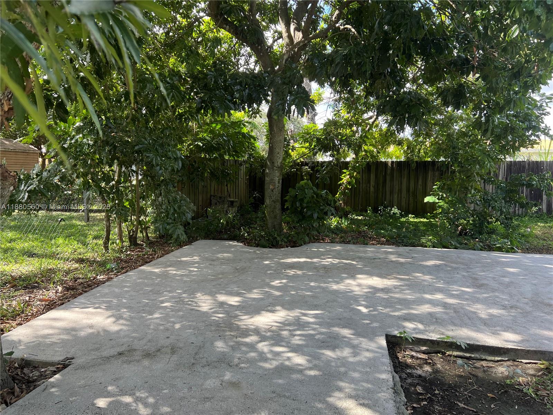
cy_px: 208
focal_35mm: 26
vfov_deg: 53.1
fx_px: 415
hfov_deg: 67.3
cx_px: 276
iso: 50
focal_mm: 5.7
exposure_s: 1/414
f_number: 1.5
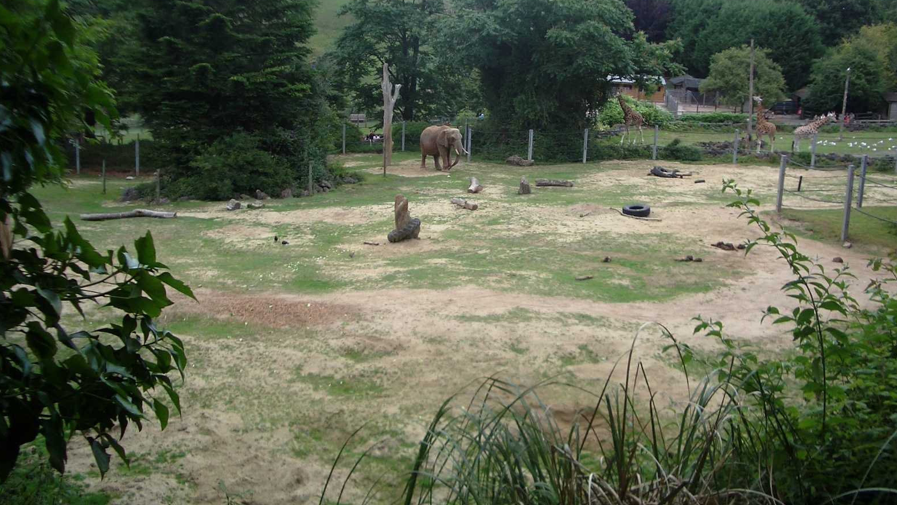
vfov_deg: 30.4
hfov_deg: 51.6
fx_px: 928
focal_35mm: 39
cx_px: 456
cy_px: 207
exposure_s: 1/400
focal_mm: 5.8
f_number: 2.6
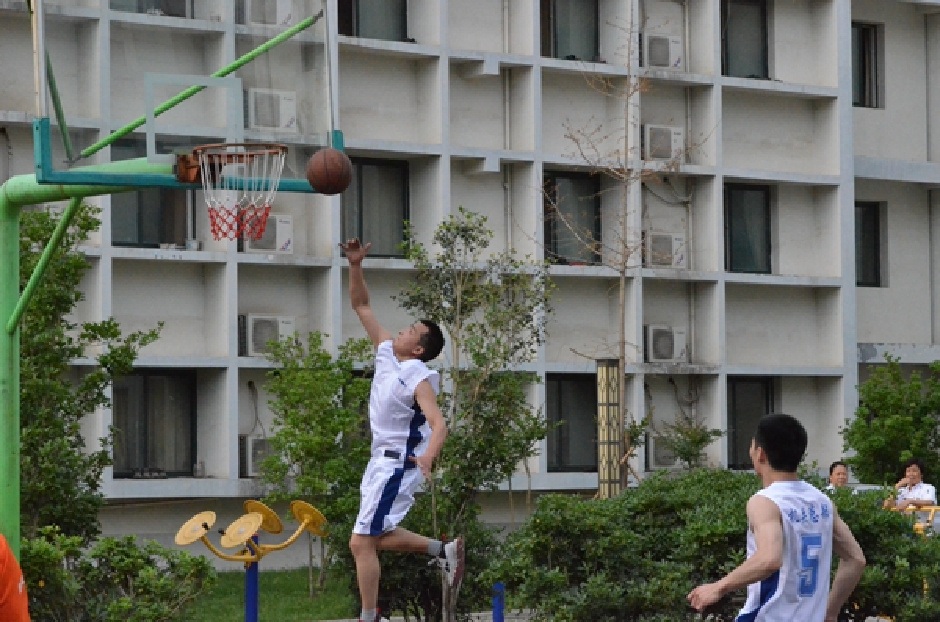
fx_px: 2657
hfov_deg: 20.1
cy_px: 311
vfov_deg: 13.4
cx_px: 470
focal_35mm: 102
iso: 6400
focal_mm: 68
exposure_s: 1/1500
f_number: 19
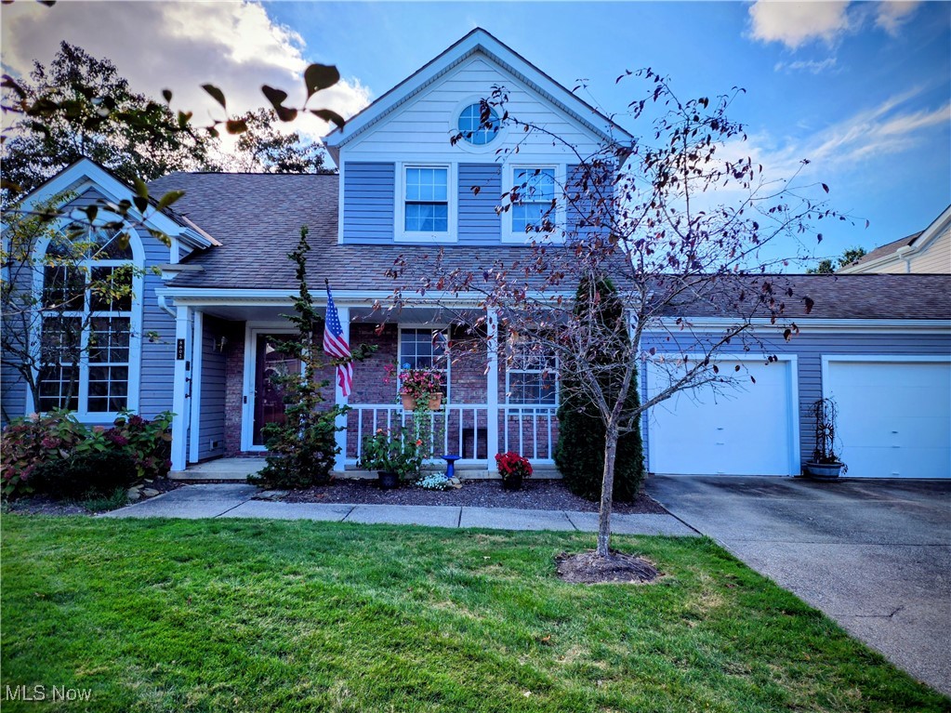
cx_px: 476
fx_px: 632
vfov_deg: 58.9
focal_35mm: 23
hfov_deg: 73.9
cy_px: 356
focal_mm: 6.4
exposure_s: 1/279
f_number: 1.8
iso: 12
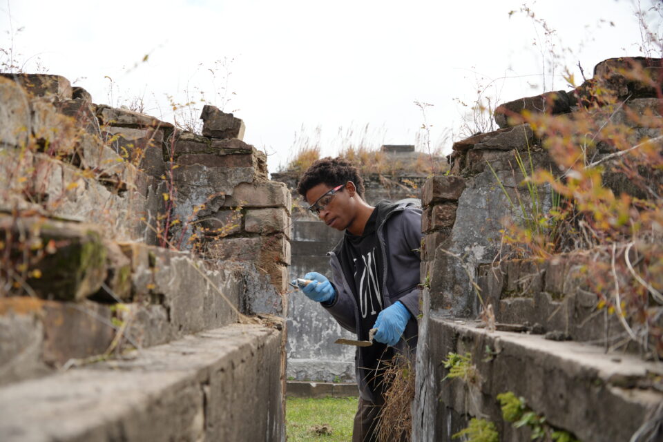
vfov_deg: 31.2
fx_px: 792
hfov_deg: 45.4
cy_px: 221
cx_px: 332
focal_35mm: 43
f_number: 4.5
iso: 100
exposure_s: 1/400
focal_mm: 29
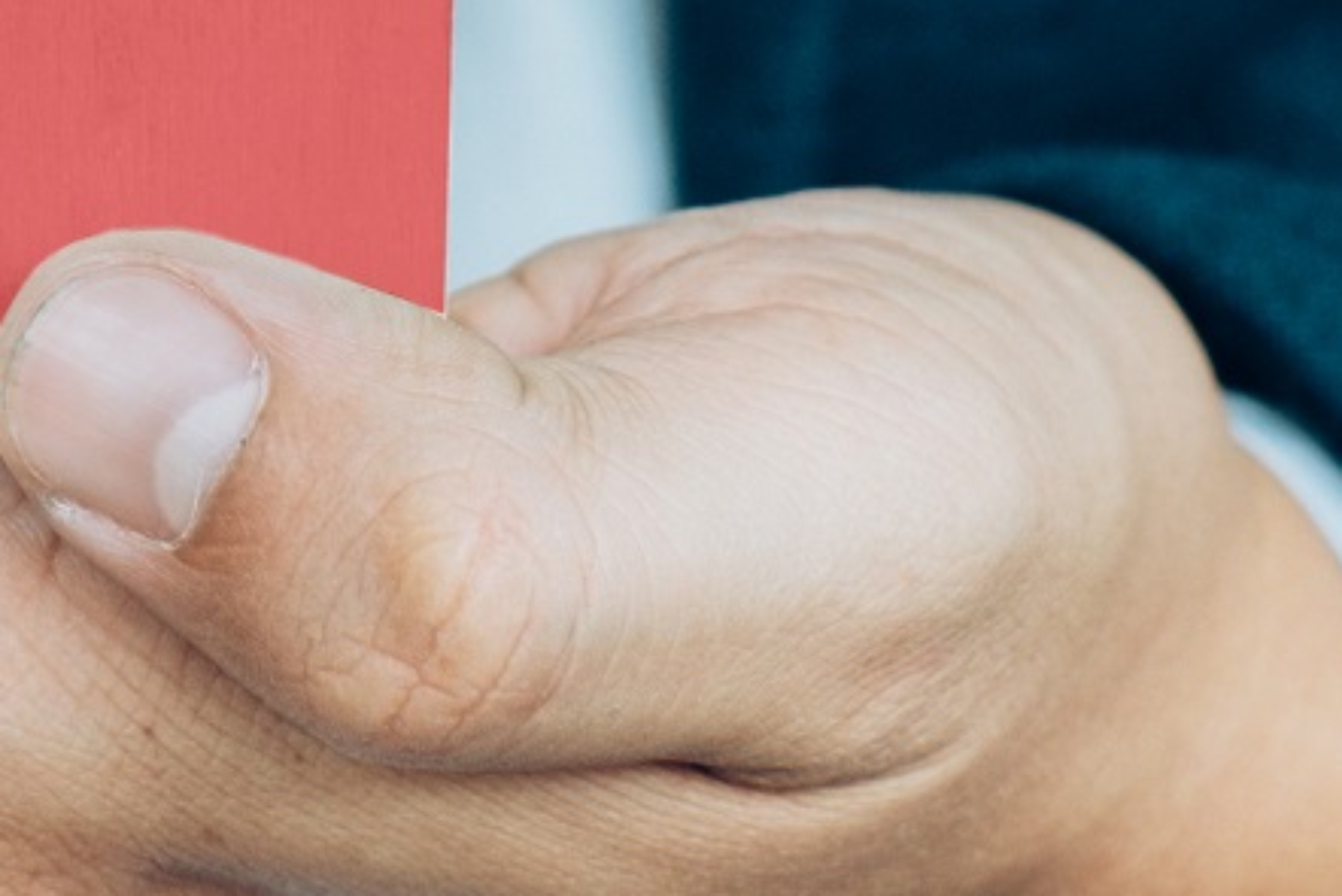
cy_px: -683
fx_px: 8576
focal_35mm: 230
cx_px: -170
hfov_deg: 8.9
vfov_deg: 5.9
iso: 250
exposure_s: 1/125
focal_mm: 35
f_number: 4
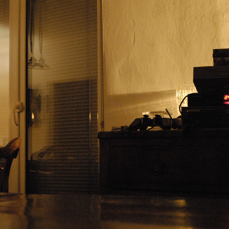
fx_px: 464
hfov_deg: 27.7
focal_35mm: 62
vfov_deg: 27.7
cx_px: 121
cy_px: 113
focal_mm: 32
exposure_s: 1/2
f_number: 7.1
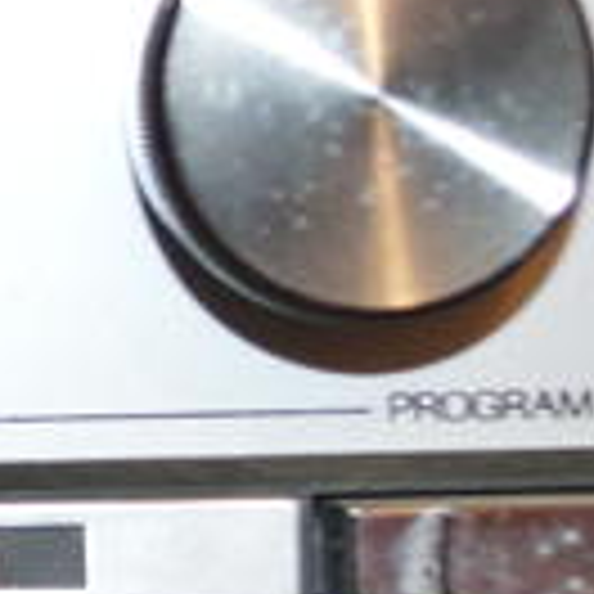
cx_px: -432
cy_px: 430
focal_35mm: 212
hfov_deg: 8.0
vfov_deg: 8.2
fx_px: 4116
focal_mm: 22
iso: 800
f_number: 3.8
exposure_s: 1/60
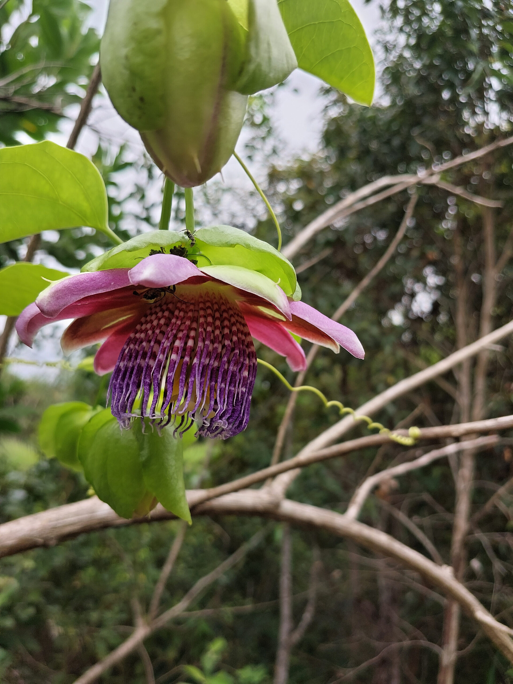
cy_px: 342
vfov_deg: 60.0
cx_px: 256
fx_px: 593
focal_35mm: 30
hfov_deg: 46.8
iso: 20
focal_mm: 4.6
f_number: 1.8
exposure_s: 1/253
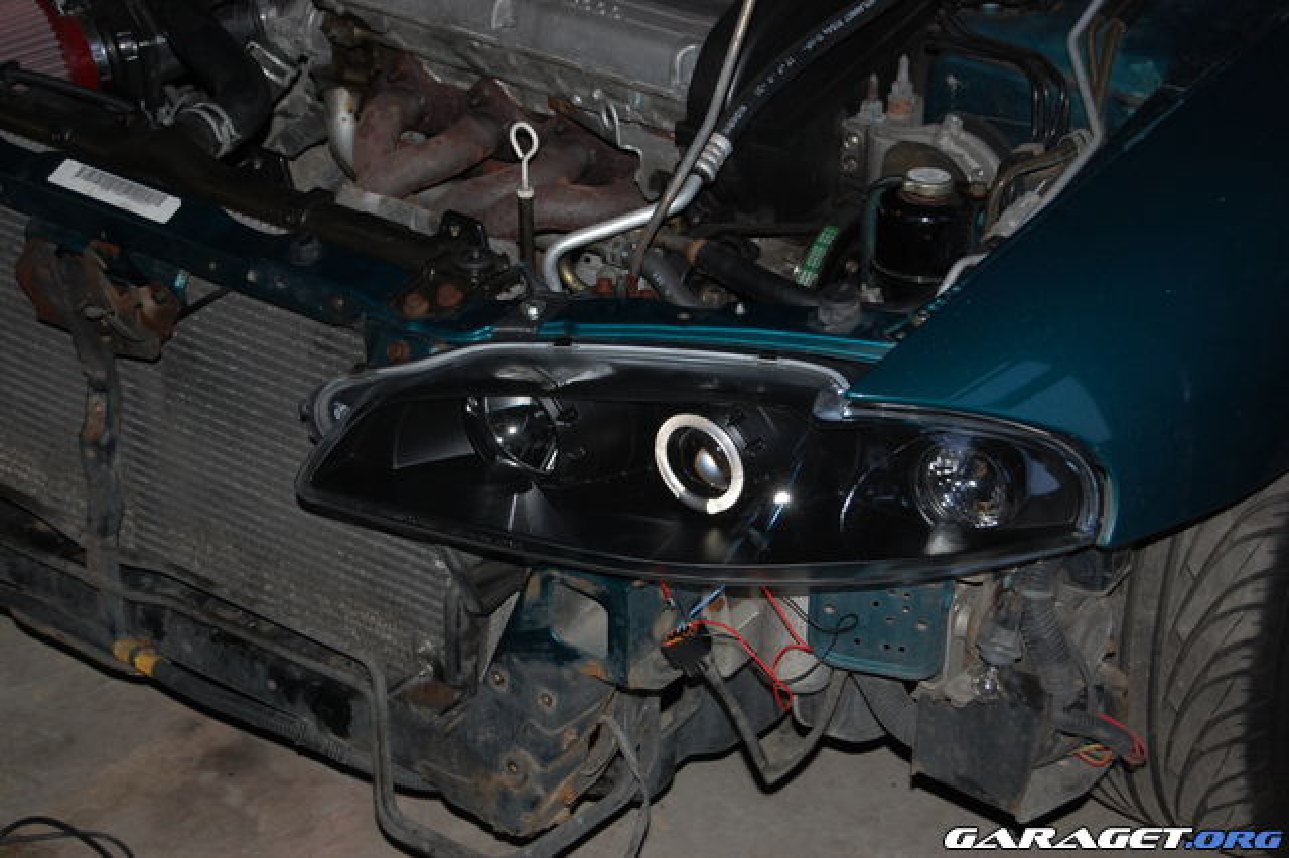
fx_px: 2684
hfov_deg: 27.0
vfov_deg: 18.2
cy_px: 429
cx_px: 644
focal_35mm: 75
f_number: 5.6
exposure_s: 1/60
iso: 400
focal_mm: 50
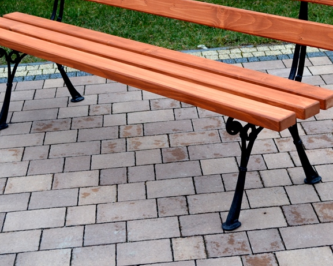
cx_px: 200
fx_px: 788
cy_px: 84
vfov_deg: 19.1
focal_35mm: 80
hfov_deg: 23.8
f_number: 4.8
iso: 400
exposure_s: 1/50
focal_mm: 32
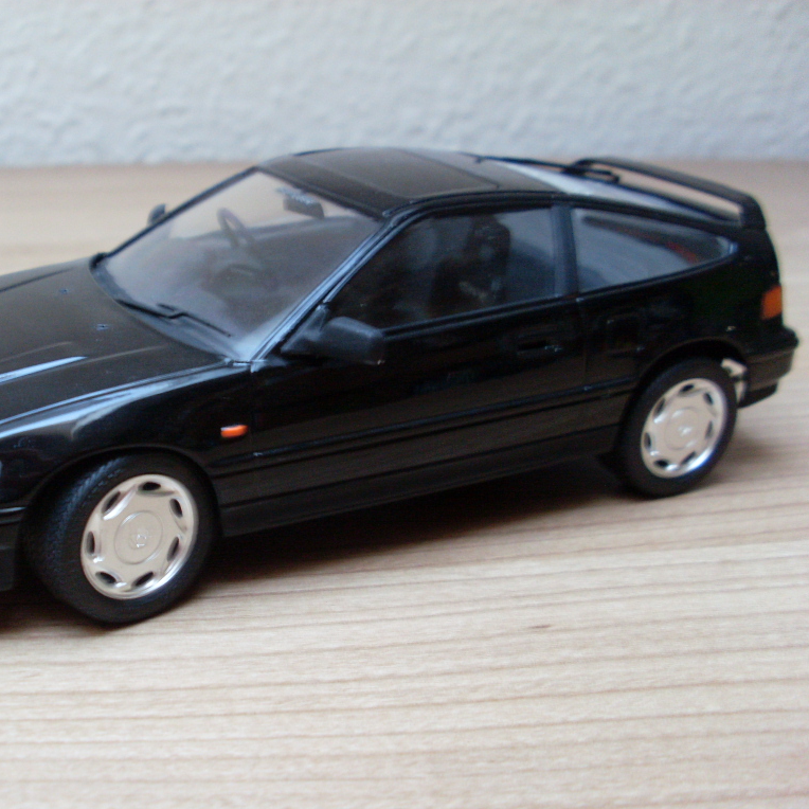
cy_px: 403
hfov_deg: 37.2
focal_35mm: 45
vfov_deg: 37.6
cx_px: 282
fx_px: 1190
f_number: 3
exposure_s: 1/6
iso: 200
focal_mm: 6.3
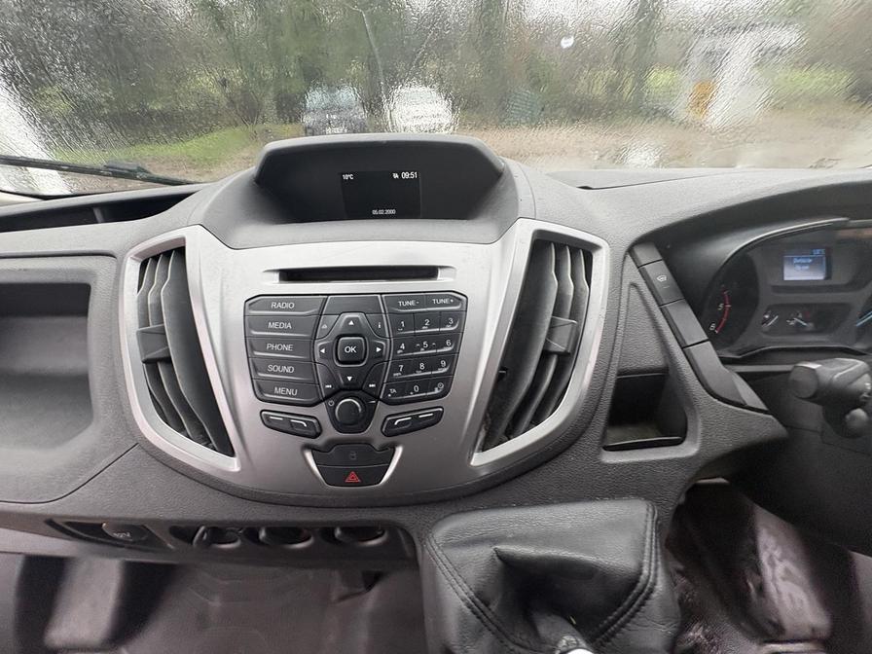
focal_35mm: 14
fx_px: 353
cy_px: 327
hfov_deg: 102.1
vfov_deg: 85.7
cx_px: 436
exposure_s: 1/99
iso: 160
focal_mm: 2.22
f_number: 2.2
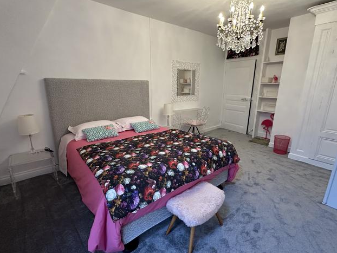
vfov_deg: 71.6
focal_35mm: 18
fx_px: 175
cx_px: 166
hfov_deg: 87.7
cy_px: 130
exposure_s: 1/50
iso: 250
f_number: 2.2
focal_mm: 2.22
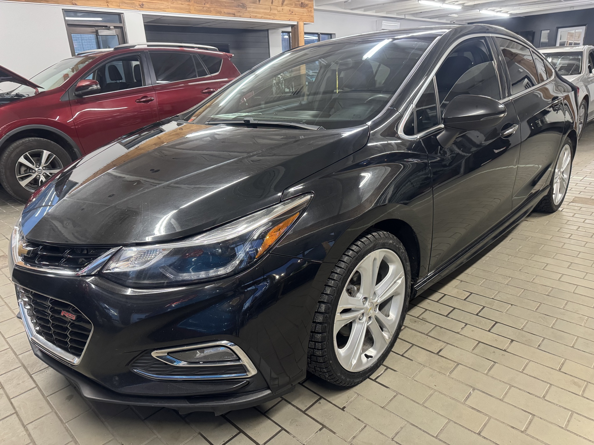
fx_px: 412
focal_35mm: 24
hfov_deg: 71.6
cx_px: 297
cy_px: 222
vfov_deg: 56.8
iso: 500
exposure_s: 1/60
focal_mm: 6.76
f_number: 1.78
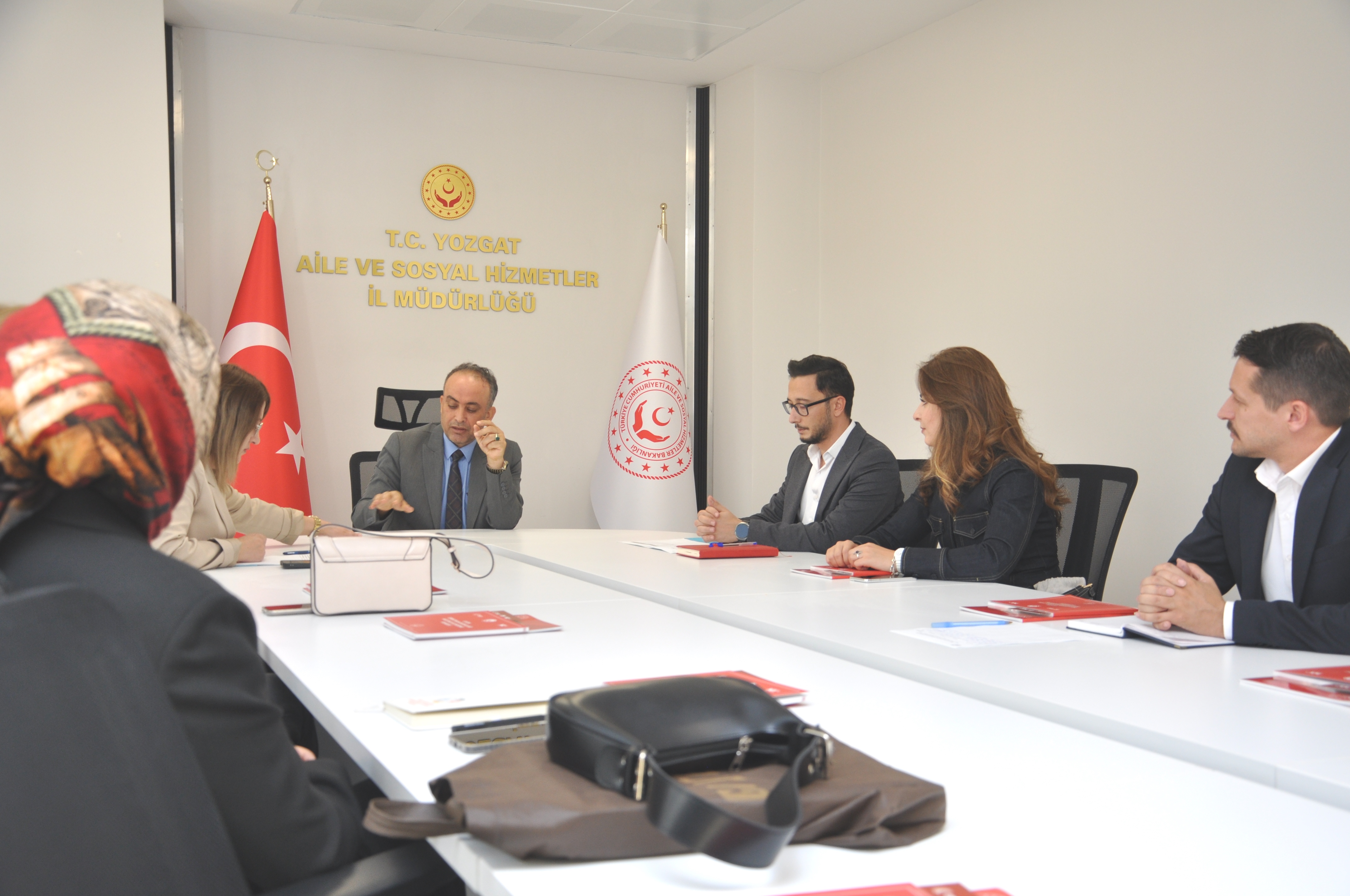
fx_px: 1461
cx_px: 675
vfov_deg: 34.1
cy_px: 448
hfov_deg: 49.6
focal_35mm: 39
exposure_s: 1/100
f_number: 5
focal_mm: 26
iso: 400
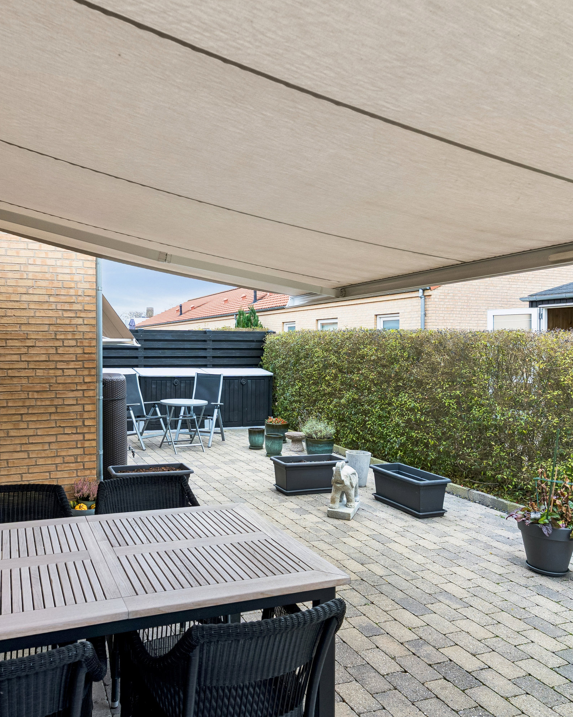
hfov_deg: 58.1
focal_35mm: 24
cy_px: 359
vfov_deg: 70.3
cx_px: 218
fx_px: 509
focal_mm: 17
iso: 320
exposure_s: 1/30
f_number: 6.3
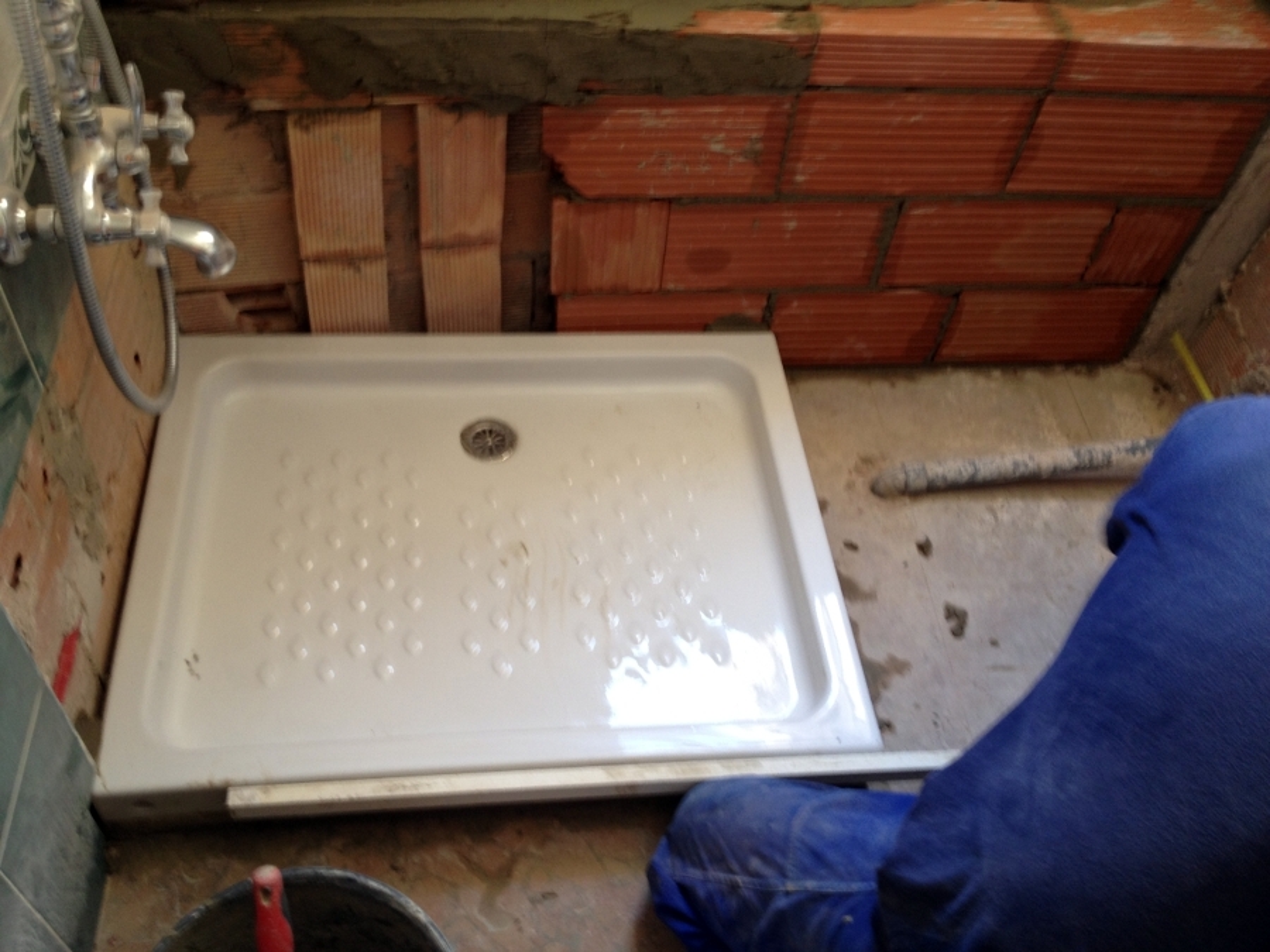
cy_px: 476
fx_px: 1284
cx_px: 635
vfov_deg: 40.7
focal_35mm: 35
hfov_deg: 52.6
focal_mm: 4.28
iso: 64
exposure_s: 1/20
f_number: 2.4
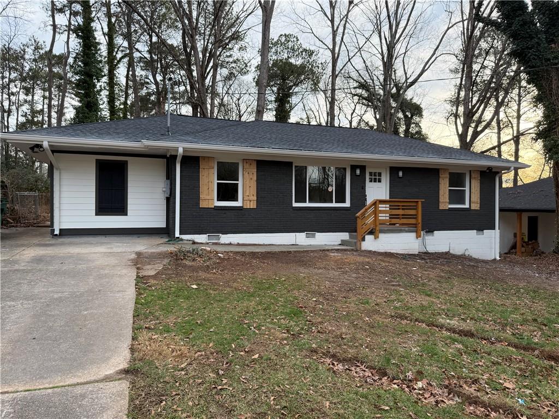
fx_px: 388
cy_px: 210
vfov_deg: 56.8
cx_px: 280
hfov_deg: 71.6
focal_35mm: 24
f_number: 1.78
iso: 100
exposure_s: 1/622
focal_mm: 6.76
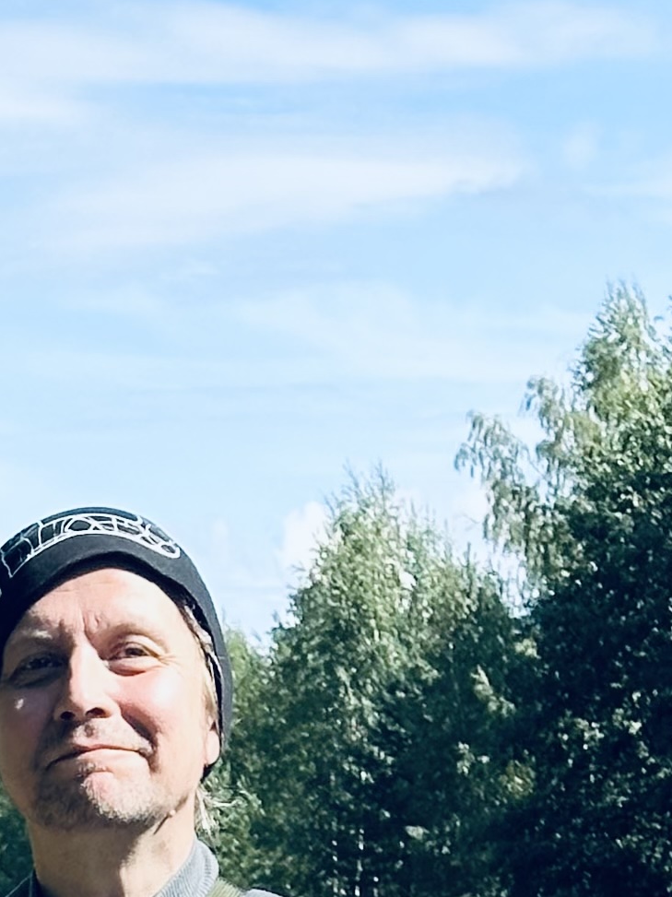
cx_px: 36
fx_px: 5154
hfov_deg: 7.4
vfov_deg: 9.3
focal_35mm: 199
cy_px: 1843
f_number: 1.78
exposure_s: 1/1721
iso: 64
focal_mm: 6.86
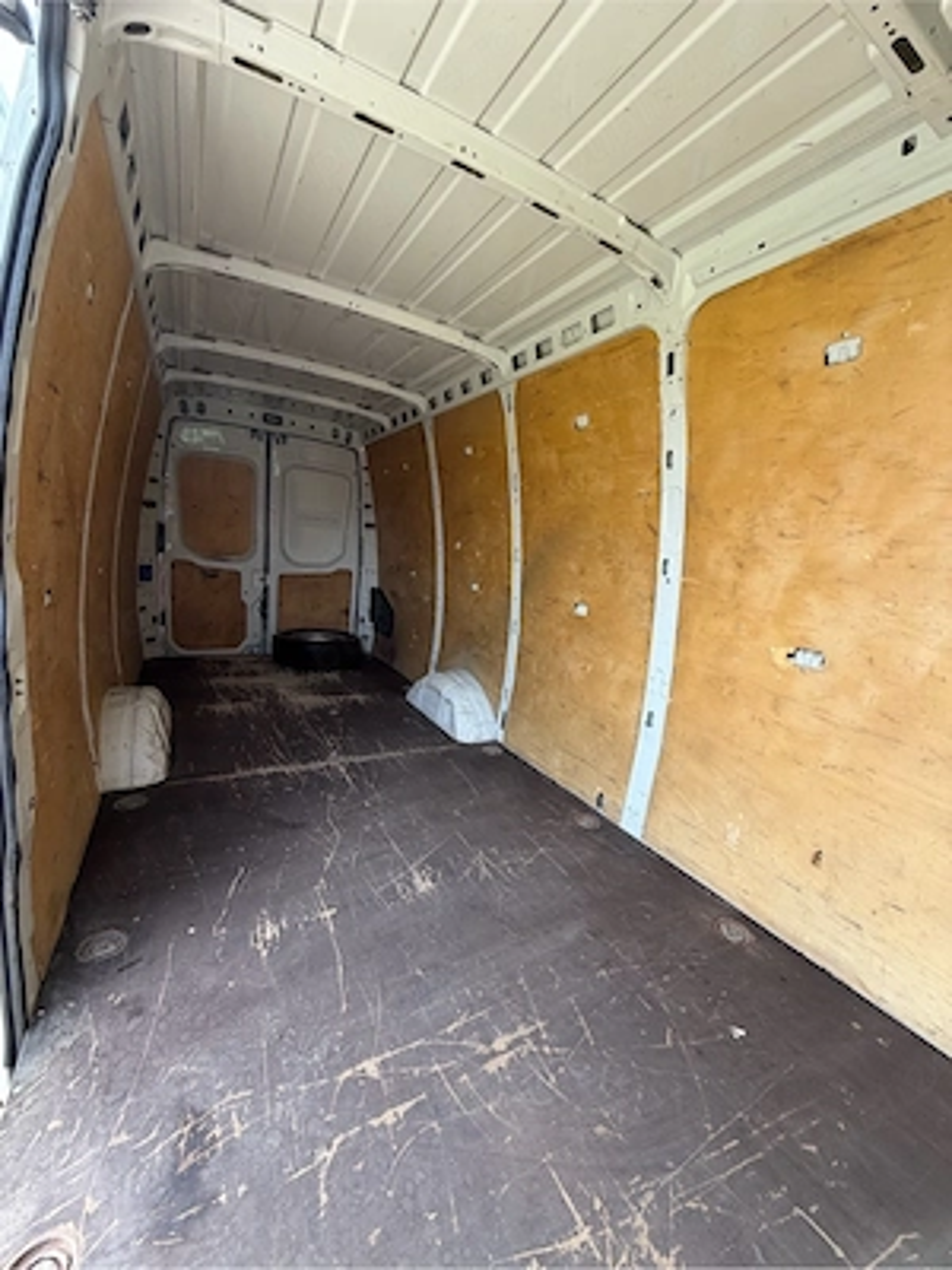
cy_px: 635
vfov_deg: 102.1
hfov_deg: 85.7
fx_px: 513
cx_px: 476
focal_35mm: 14
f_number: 2.2
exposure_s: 1/121
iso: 80
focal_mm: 2.22
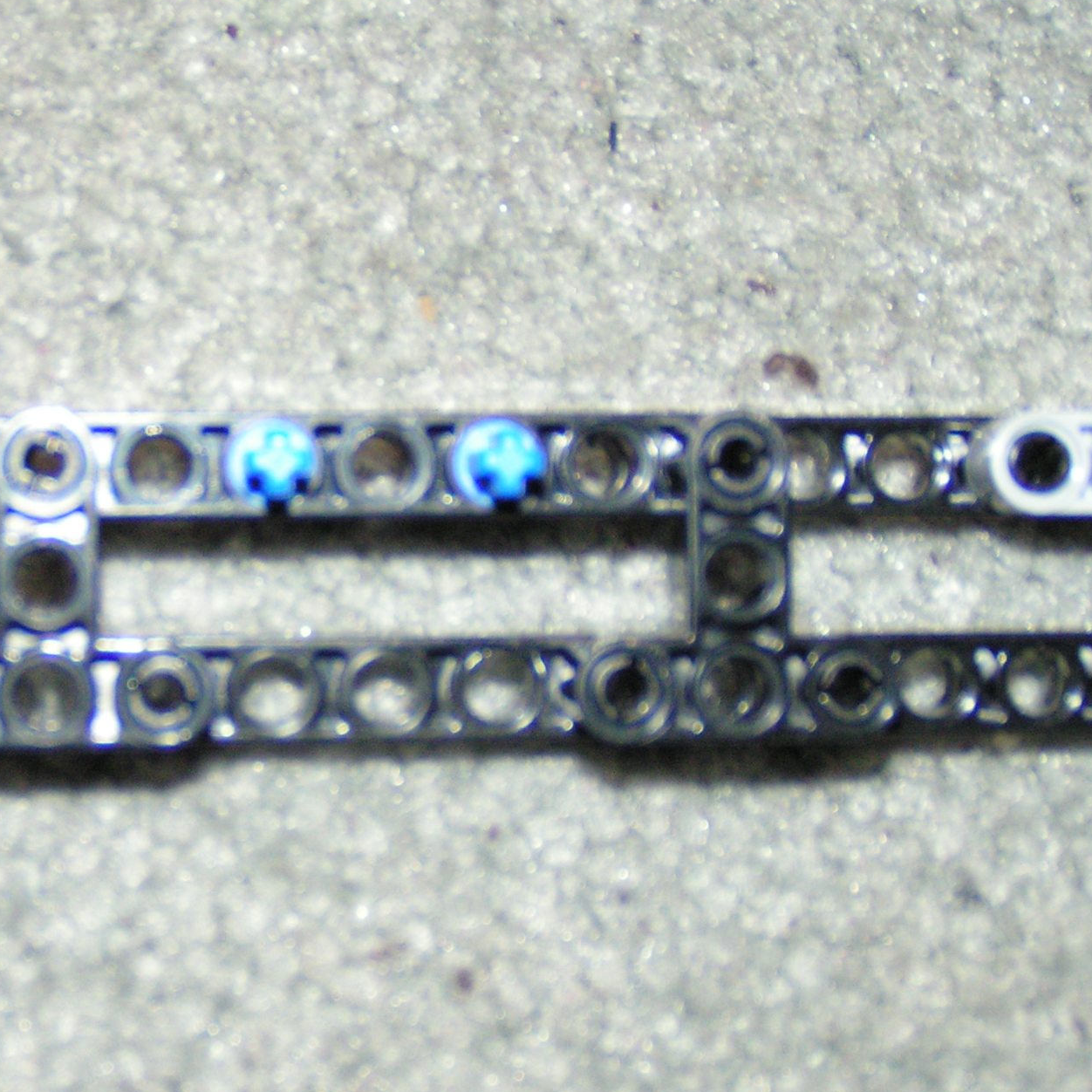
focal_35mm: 94
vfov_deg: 18.5
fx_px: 3355
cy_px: 560
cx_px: 302
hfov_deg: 18.4
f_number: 3.2
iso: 200
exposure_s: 1/80
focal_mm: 10
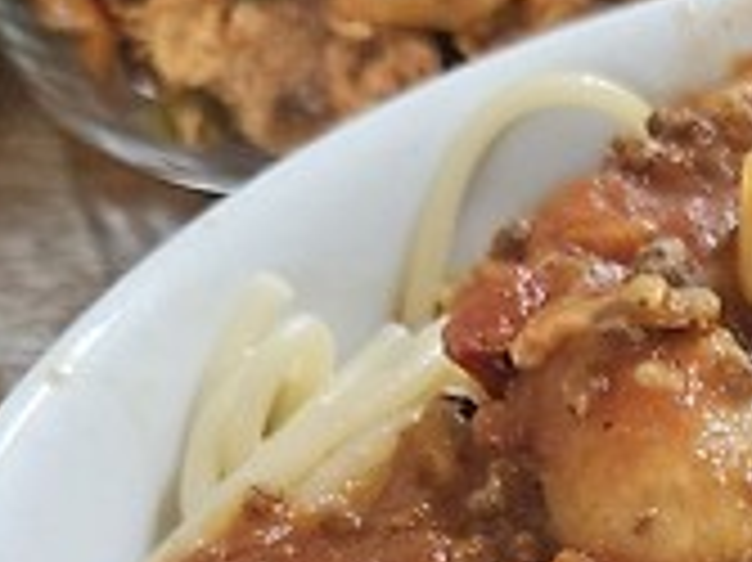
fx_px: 1975
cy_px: 861
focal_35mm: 91
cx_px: 1112
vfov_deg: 15.0
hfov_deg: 19.0
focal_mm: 5.4
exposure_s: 1/60
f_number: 1.8
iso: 800
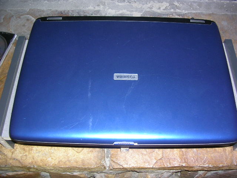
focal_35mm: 38
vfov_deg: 37.7
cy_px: 89
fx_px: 260
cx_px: 118
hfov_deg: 49.0
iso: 50
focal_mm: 5.8
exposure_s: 1/60.1
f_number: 2.8
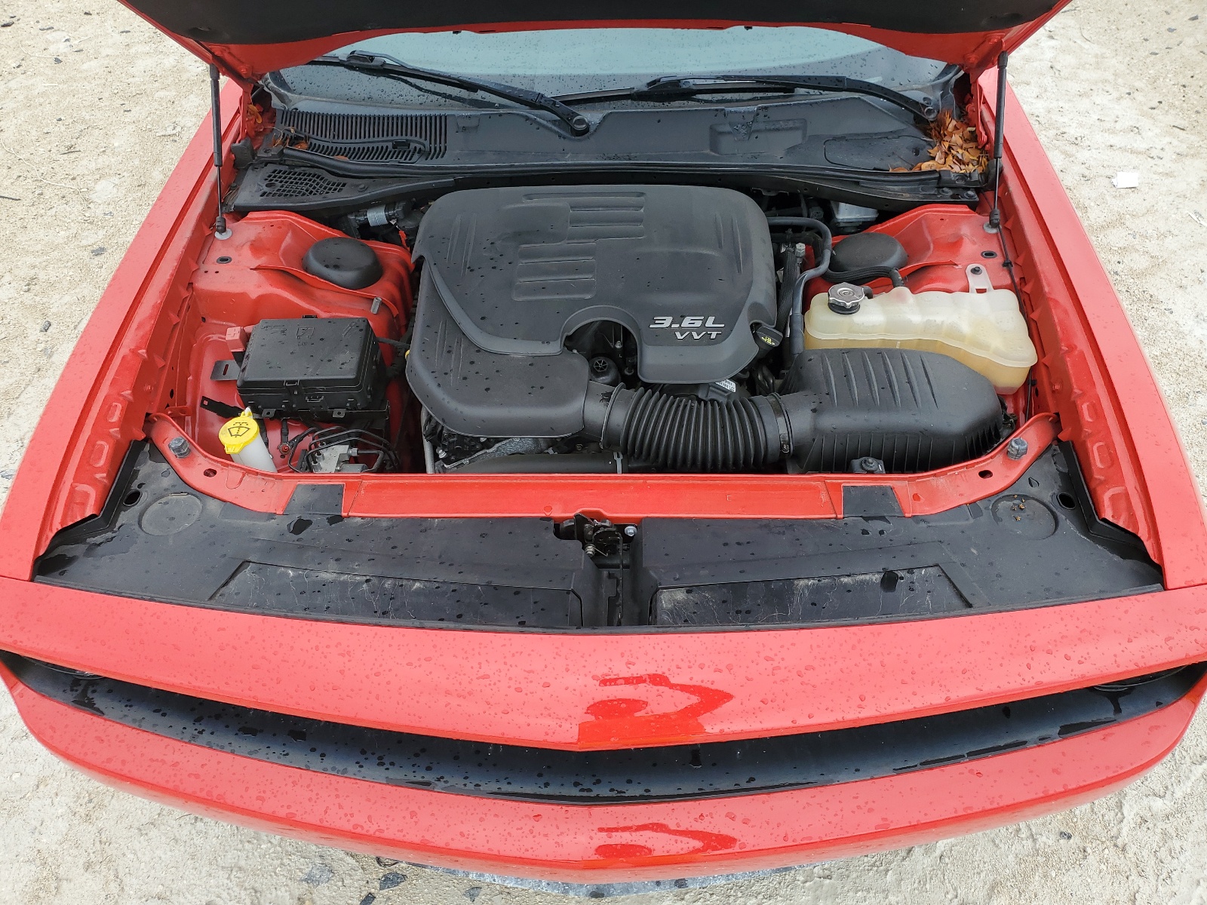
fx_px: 907
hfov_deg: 67.3
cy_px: 452
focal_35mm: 26
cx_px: 604
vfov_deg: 53.1
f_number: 1.5
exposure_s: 1/1111
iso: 50
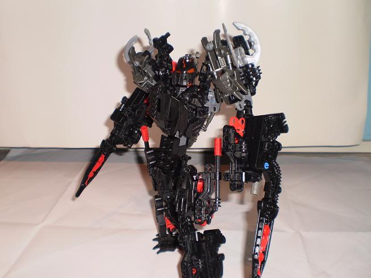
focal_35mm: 36
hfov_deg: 51.3
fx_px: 386
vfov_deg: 39.7
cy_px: 139
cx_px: 186
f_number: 3.1
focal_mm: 6.3
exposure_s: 1/30
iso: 125
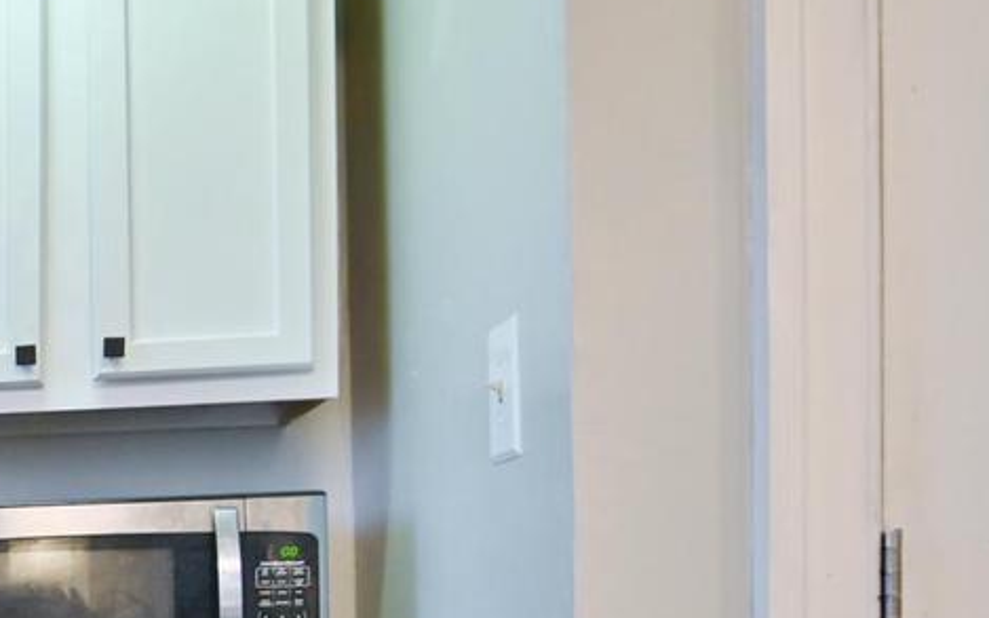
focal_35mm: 50
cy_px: 639
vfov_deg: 24.5
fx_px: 1348
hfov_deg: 29.2
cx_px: -405
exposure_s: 1/125
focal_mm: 16
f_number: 2.8
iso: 500
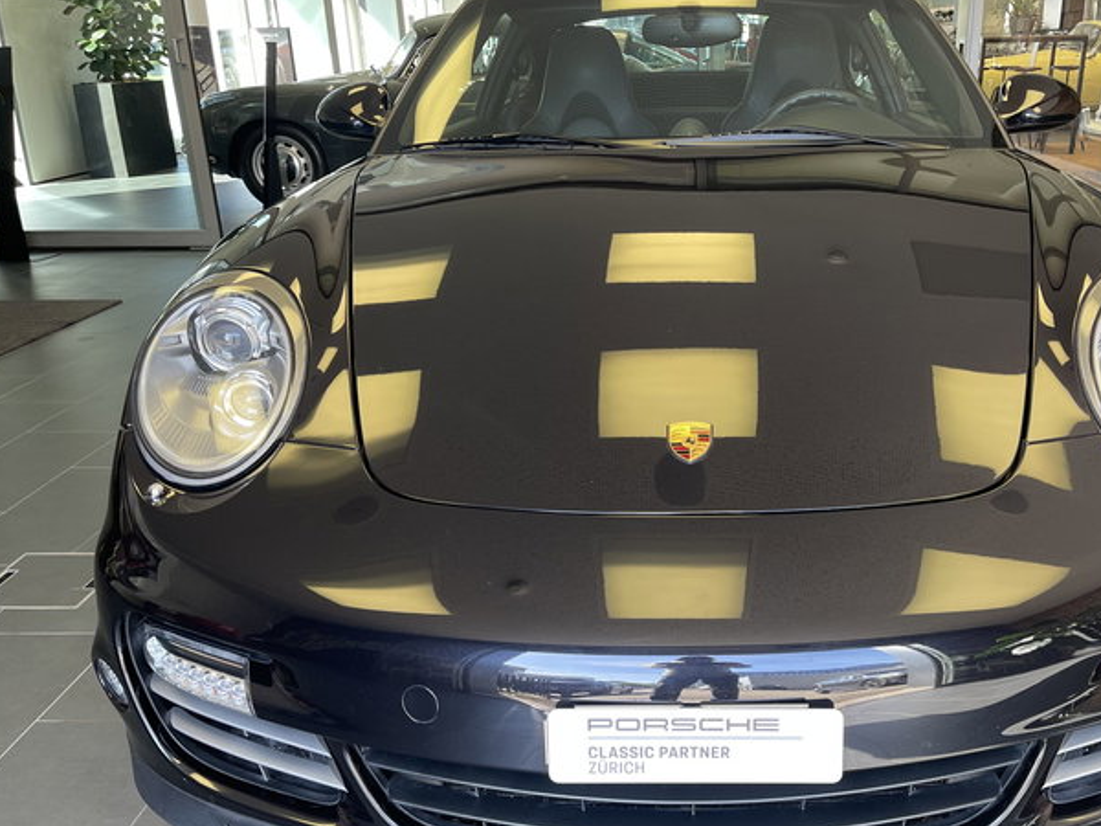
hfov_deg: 56.2
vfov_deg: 44.1
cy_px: 464
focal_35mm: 32
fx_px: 1018
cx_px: 681
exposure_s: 1/121
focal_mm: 5.1
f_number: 1.6
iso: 100
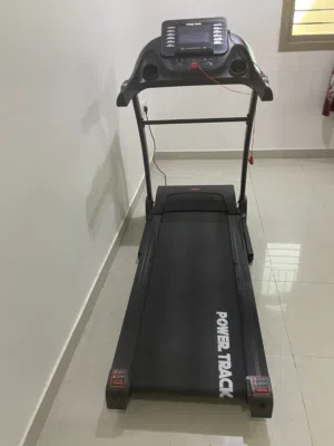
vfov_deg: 67.3
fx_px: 334
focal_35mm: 26
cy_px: 223
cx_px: 167
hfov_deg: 53.1
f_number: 1.6
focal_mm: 4.2
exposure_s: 1/86
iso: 125
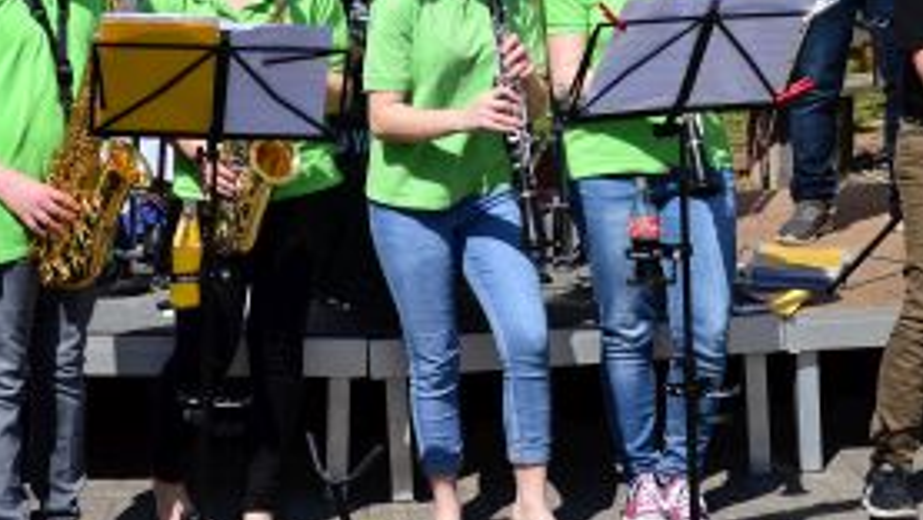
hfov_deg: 24.4
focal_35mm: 87
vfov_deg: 13.5
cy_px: -97
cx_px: 438
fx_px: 2130
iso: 100
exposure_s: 1/400
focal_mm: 32
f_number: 6.3
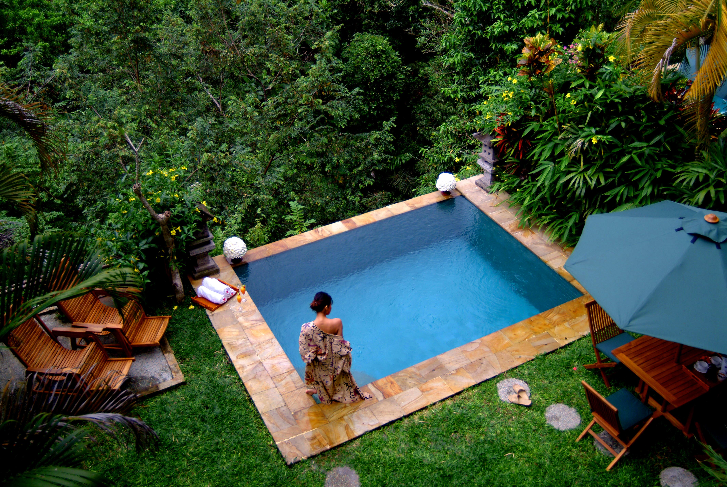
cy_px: 244
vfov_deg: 37.0
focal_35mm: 36
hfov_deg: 53.1
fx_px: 728
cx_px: 364
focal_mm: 24
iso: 100
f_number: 4
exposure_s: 1/90
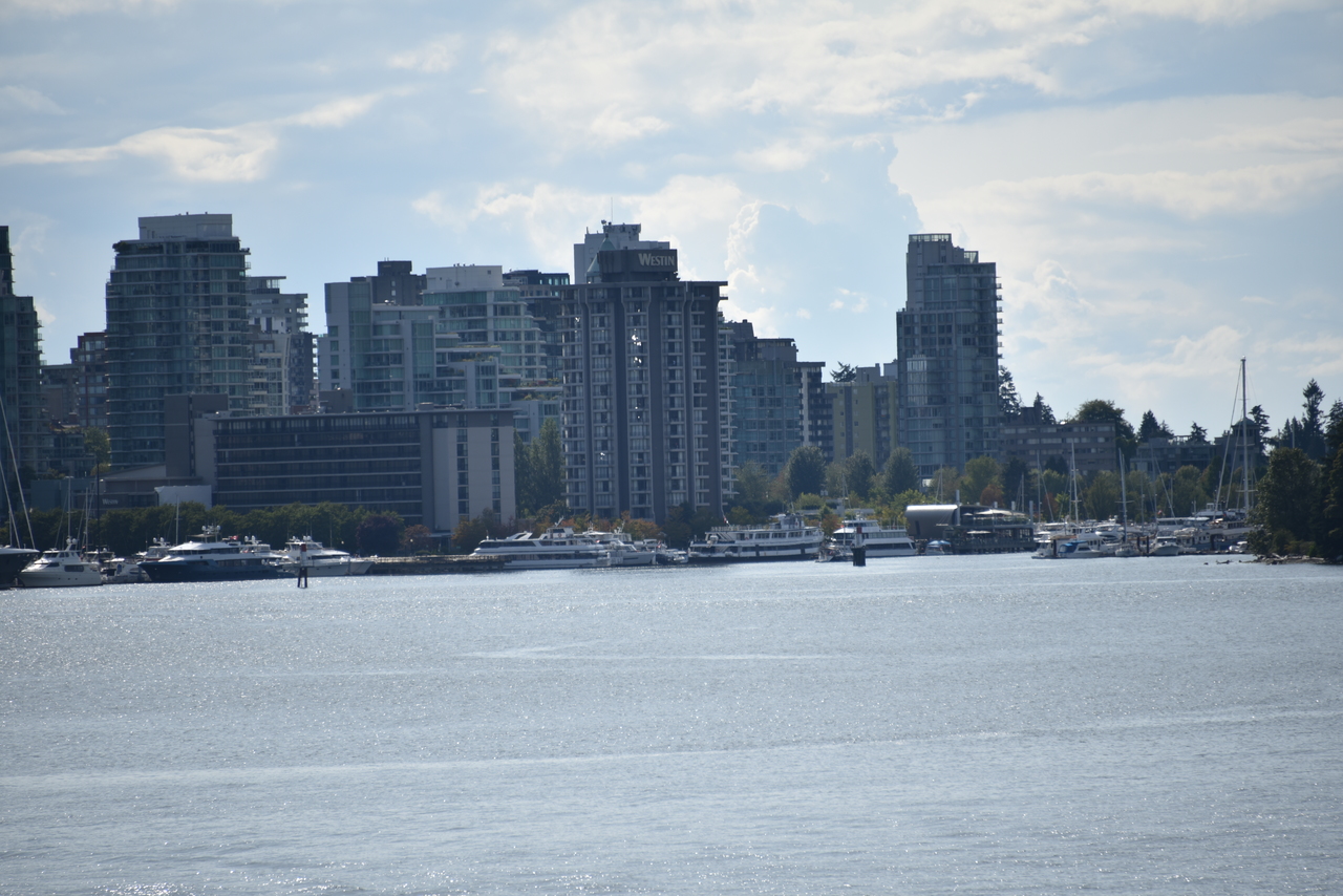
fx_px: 11193
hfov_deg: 6.9
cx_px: 672
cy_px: 448
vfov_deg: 4.6
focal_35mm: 300
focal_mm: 300
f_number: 6.3
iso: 100
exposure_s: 1/640
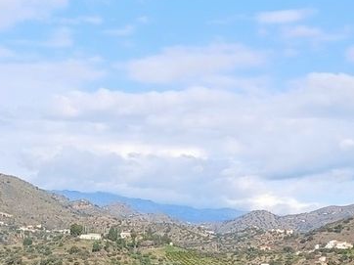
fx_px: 940
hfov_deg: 21.1
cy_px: 401
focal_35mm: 92
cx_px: 78
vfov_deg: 14.9
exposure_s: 1/466
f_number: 1.8
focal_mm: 3.98
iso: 20
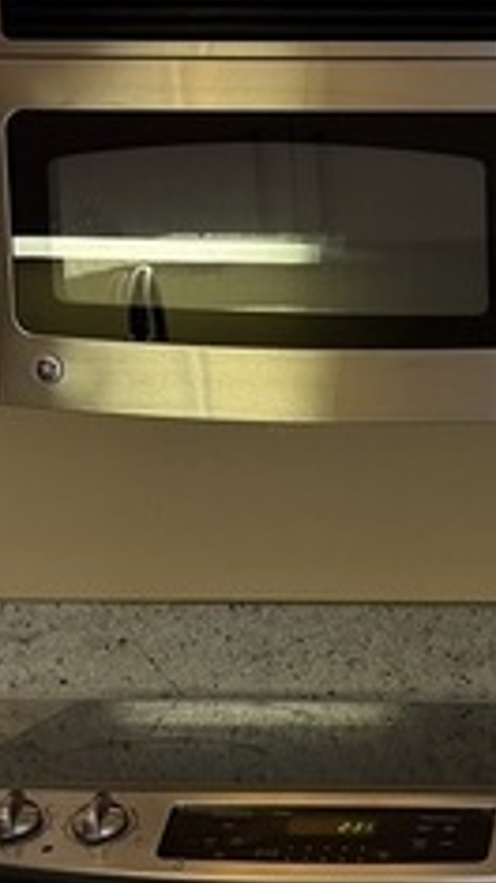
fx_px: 2809
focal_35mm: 120
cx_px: 725
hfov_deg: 9.8
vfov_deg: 17.7
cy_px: 718
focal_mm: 6.76
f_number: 1.78
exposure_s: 1/60
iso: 125
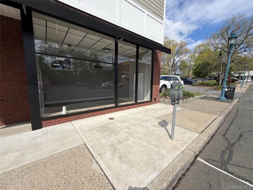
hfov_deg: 102.1
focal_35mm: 14
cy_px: 95
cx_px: 126
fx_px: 102
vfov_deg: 85.7
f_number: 2.2
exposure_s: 1/2611
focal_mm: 2.22
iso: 50
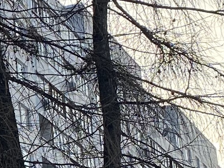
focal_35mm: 187
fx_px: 1209
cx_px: -290
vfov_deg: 7.9
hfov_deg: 9.5
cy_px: 122
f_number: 1.8
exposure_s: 1/1034
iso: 32
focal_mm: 4.25
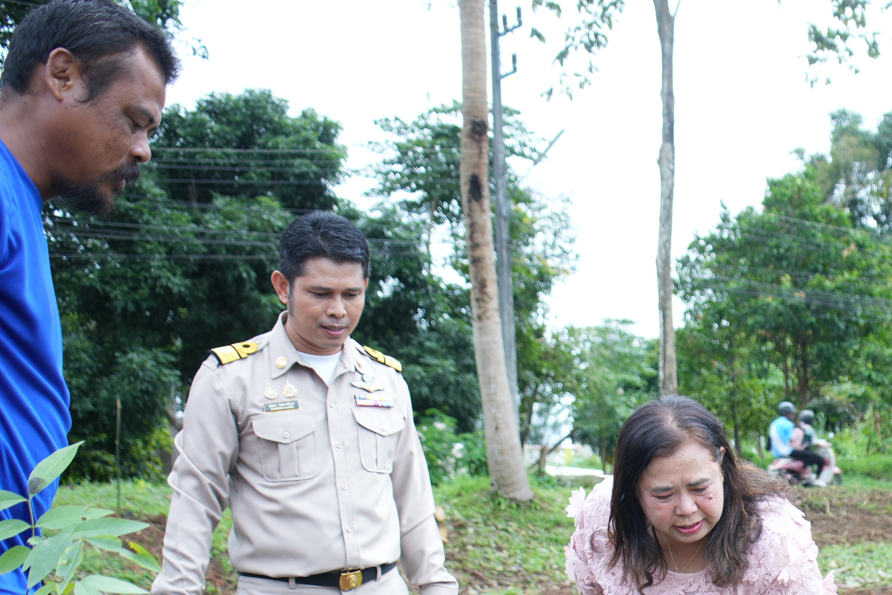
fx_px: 1660
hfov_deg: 28.7
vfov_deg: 19.7
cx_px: 825
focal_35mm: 67
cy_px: 605
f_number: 3.5
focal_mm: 30
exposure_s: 1/160
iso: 100
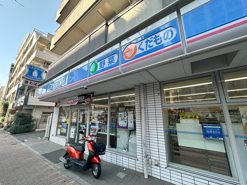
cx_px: 124
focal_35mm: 14
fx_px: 100
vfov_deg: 85.7
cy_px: 92
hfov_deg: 102.1
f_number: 2.2
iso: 40
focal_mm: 2.22
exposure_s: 1/207
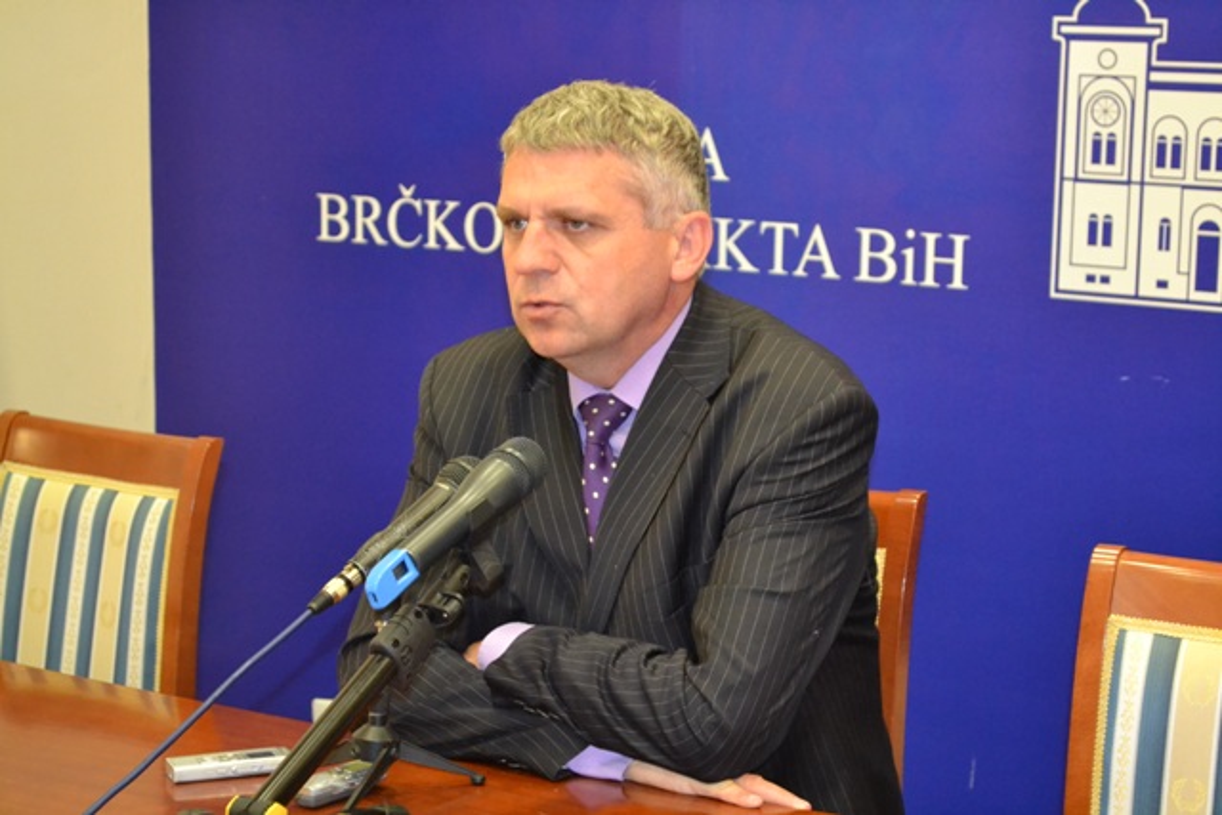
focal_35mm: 82
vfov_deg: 16.6
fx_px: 2801
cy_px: 408
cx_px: 611
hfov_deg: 24.6
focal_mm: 55
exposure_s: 1/60
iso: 3200
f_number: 5.6
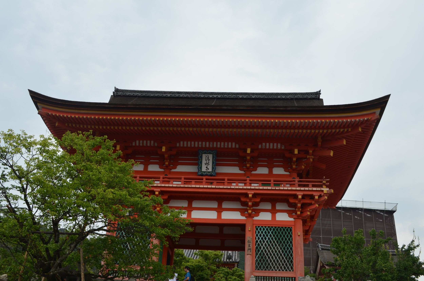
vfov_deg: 34.1
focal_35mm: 39
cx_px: 212
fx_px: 458
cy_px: 140
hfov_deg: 49.6
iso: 200
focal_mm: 26
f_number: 7.1
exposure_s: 1/200
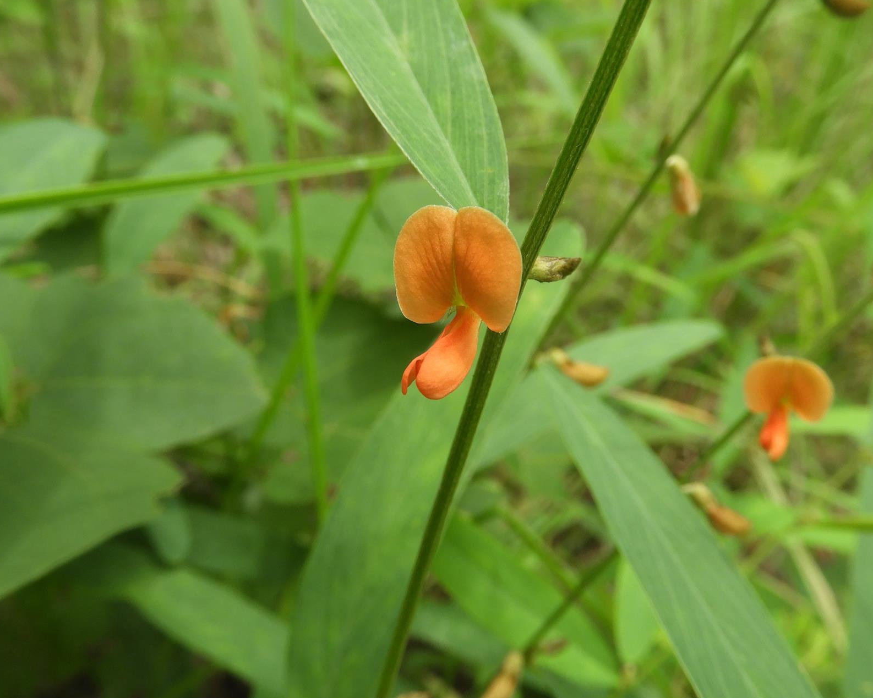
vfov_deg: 47.0
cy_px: 311
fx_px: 801
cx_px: 432
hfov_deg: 57.2
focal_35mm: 31
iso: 100
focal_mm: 4.3
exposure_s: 1/200
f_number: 3.3
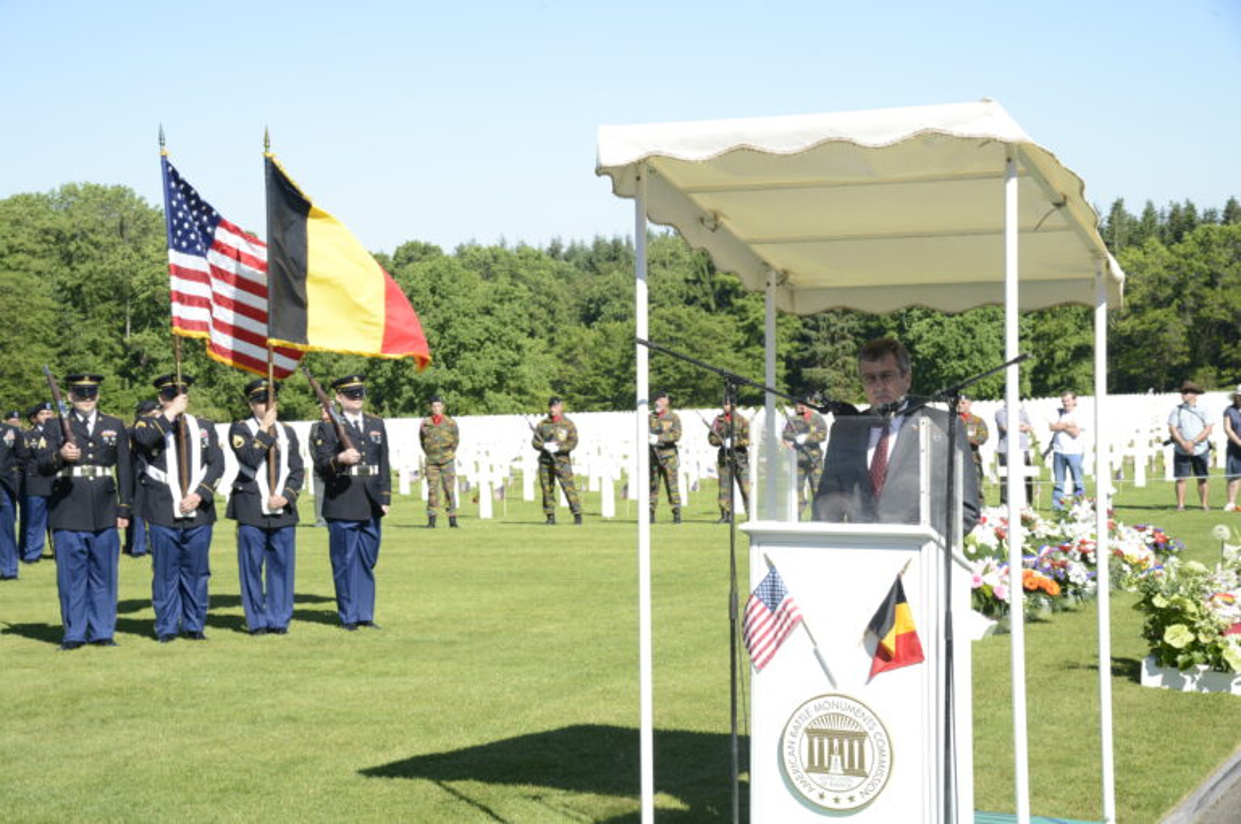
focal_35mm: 66
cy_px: 412
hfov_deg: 30.5
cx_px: 620
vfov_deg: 20.6
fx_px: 2272
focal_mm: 66
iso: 320
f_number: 13
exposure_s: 1/160
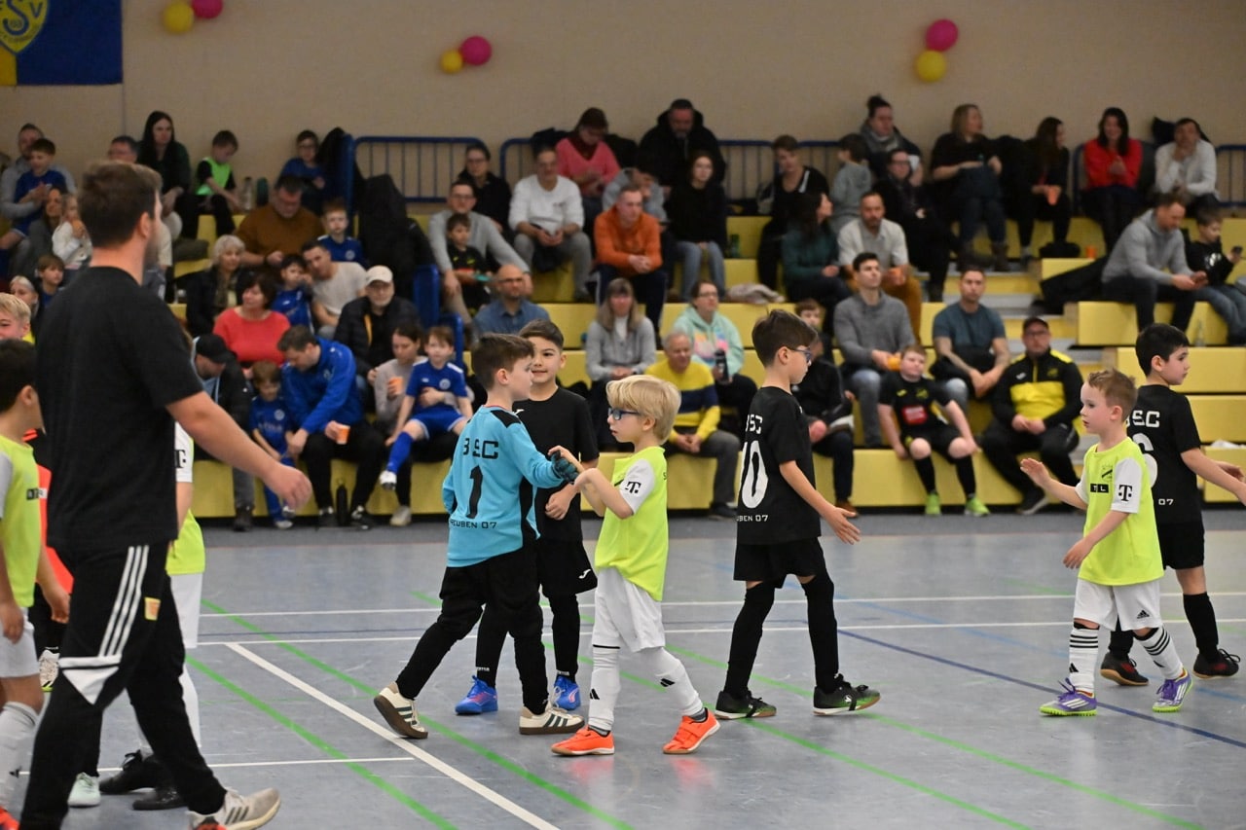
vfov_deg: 12.4
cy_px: 415
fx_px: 3806
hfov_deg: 18.6
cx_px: 623
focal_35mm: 110
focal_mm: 110
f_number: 3.5
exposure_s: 1/1250
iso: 8000
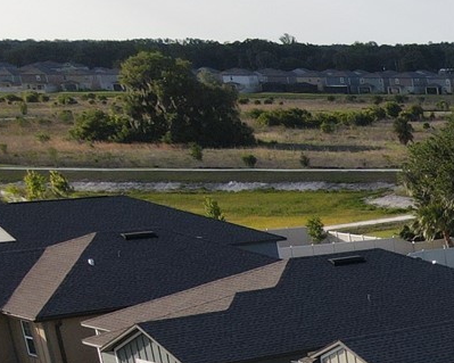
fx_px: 1263
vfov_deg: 14.7
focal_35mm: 94
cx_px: 895
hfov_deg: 16.1
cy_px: 614
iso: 180
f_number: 2.8
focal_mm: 4.5
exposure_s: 1/15
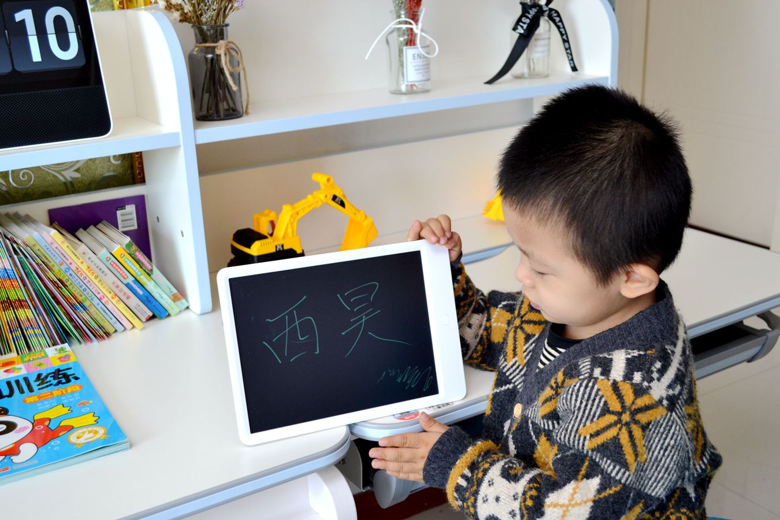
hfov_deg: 46.4
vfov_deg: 31.9
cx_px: 390
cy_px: 260
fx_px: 910
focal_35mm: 42
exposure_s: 1/60
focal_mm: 28
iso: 400
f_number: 4.5
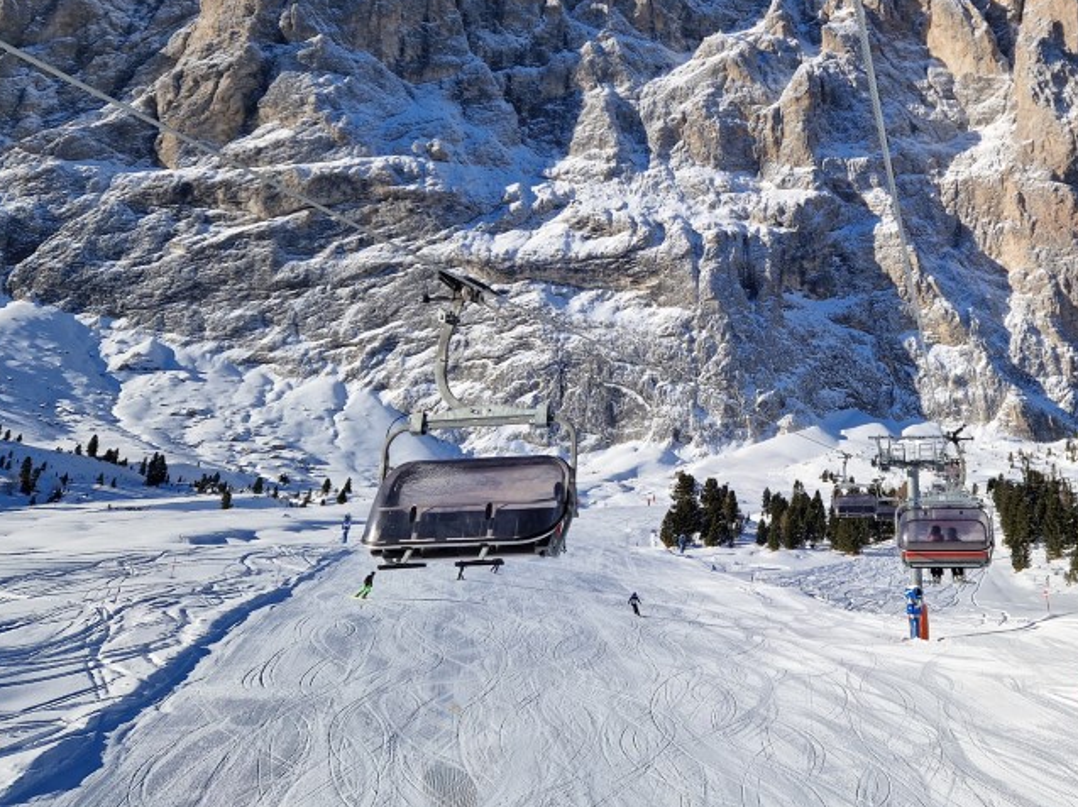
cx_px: 738
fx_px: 1152
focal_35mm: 37
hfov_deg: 49.1
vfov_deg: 38.4
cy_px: 301
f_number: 1.8
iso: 50
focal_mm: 5.4
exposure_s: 1/1908
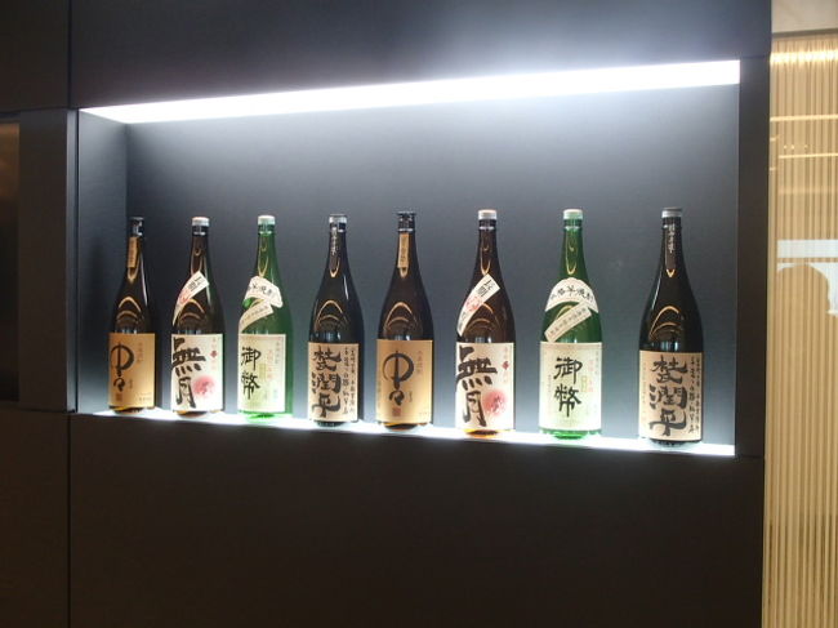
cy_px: 314
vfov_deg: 37.7
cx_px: 419
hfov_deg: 49.0
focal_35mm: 38
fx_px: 920
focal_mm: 6.83
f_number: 4.6
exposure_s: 1/40
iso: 400
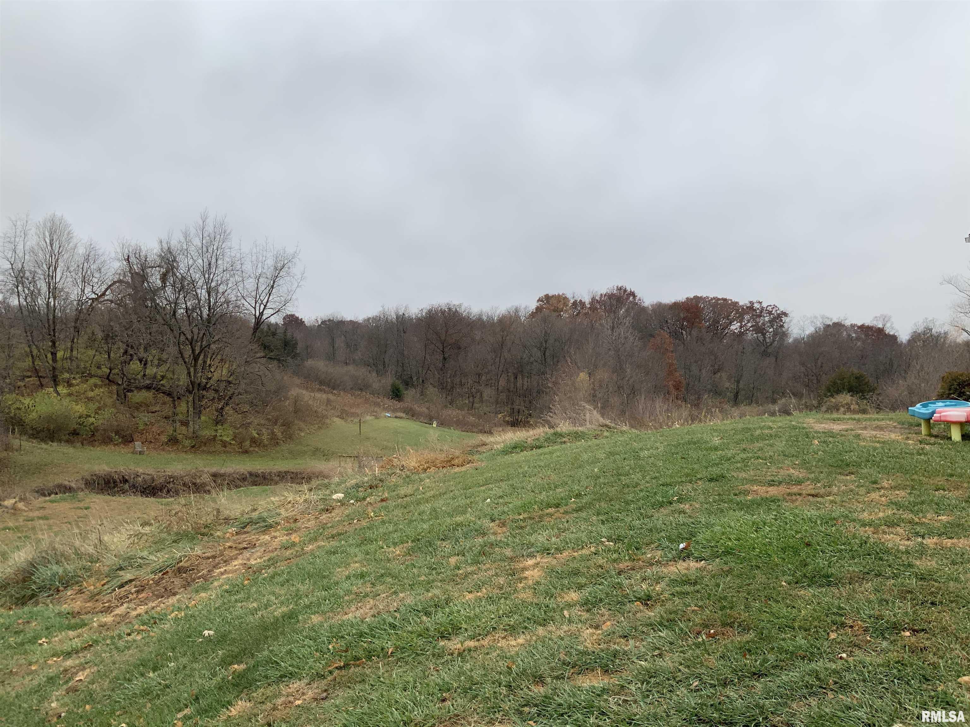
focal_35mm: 29
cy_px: 364
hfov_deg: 61.7
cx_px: 485
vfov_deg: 48.2
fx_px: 813
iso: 16
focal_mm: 3
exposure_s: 1/620
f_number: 1.8
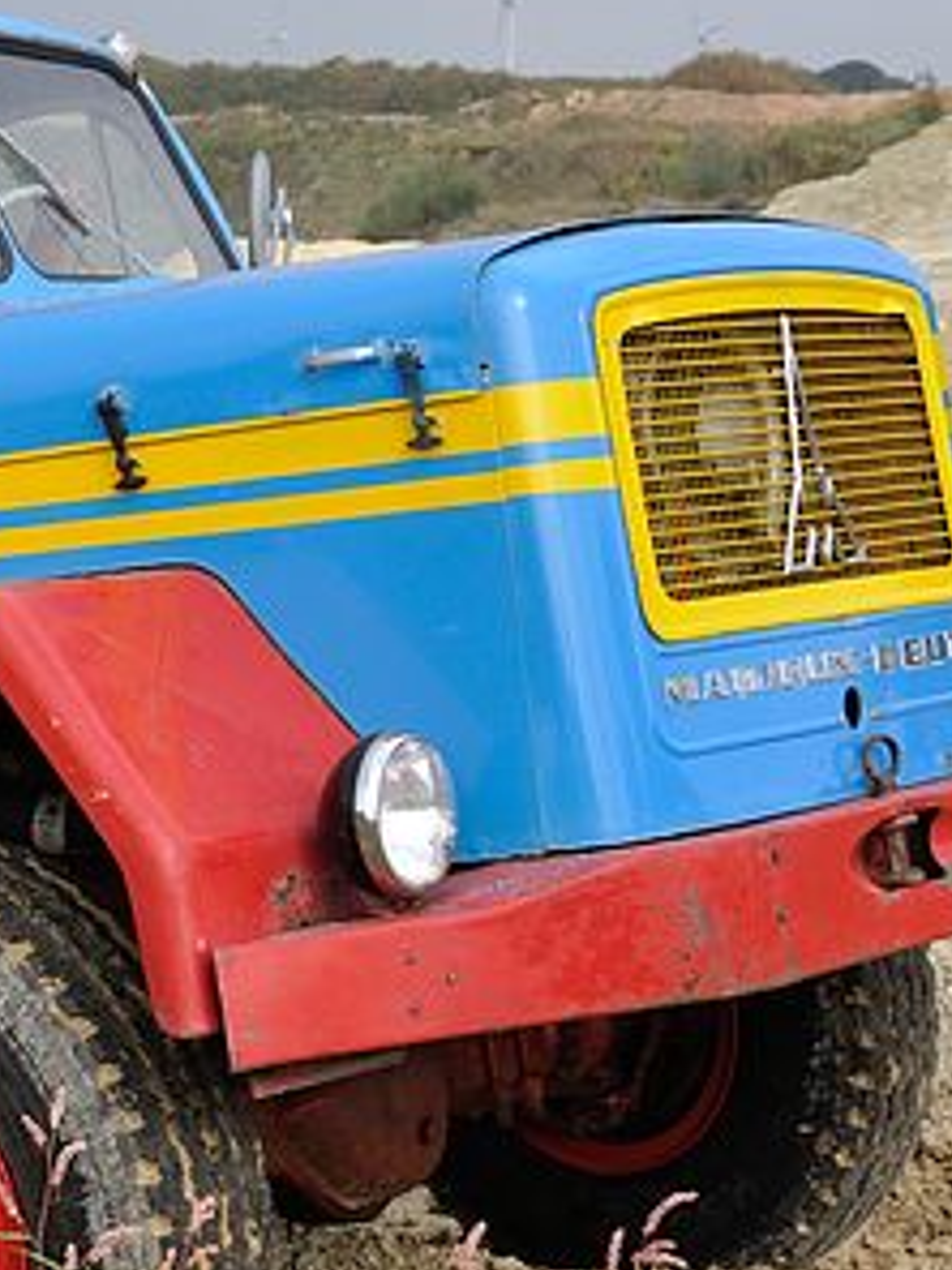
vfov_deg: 20.2
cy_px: 534
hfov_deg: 14.5
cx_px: -330
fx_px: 3568
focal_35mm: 97
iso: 200
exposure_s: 1/800
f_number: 5
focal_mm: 25
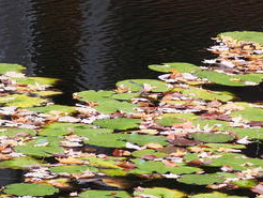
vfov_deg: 2.7
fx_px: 4175
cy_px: 75
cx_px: 192
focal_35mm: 549
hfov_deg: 3.6
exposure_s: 1/250
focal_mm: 64.3
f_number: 2.8
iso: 160
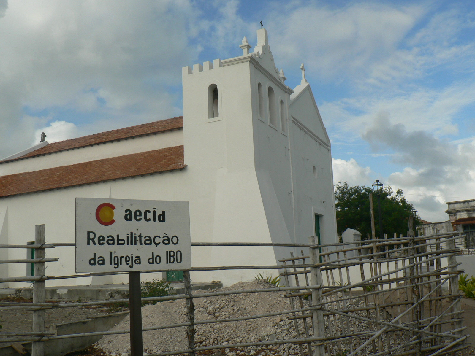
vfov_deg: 39.7
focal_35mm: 36
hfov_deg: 51.4
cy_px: 178
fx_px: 494
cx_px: 238
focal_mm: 6
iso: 80
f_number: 5.6
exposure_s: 1/400
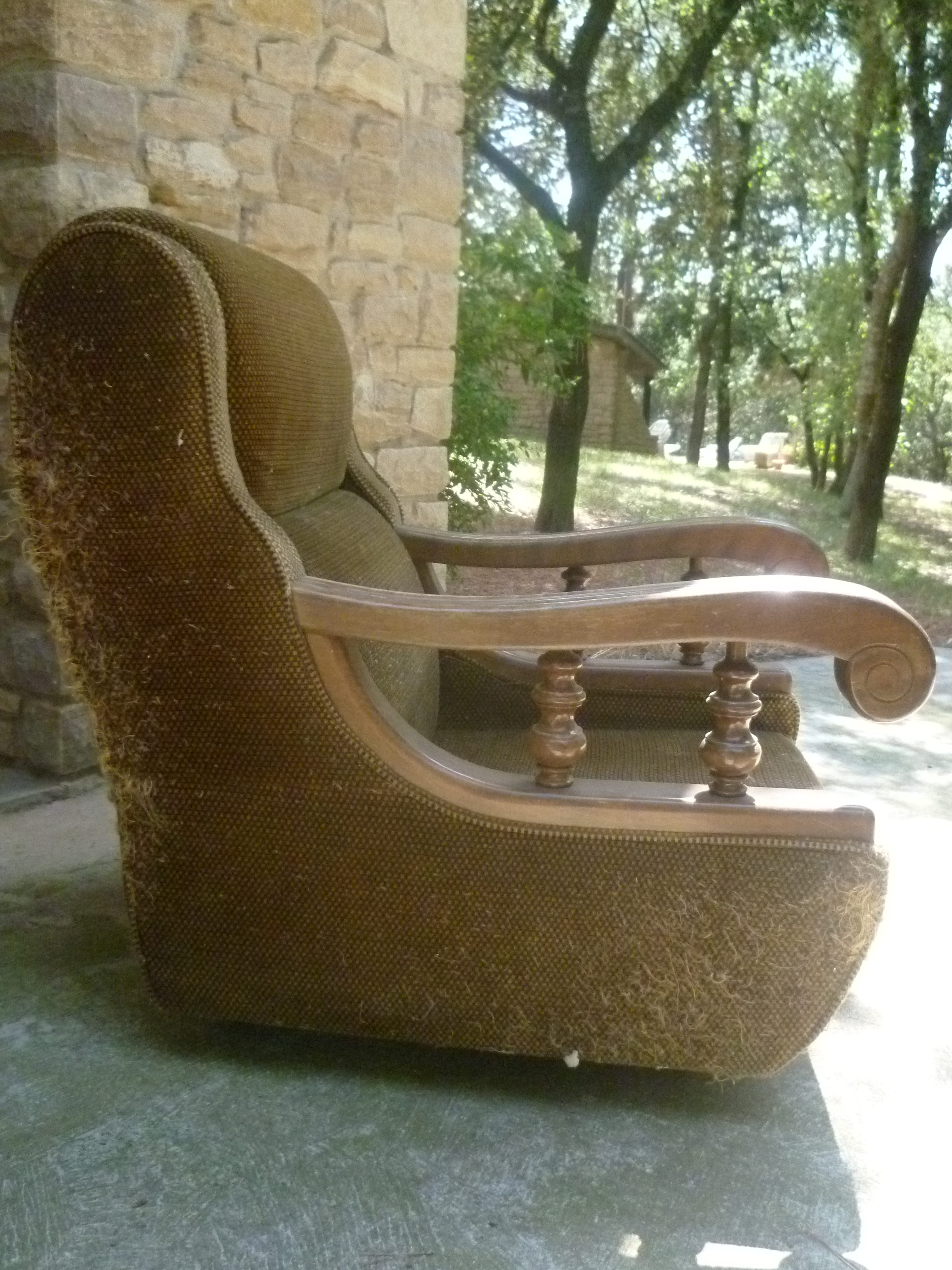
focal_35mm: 37
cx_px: 476
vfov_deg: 50.1
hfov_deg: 38.7
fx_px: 1357
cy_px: 635
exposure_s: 1/500
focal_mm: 6.6
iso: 800
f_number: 3.1
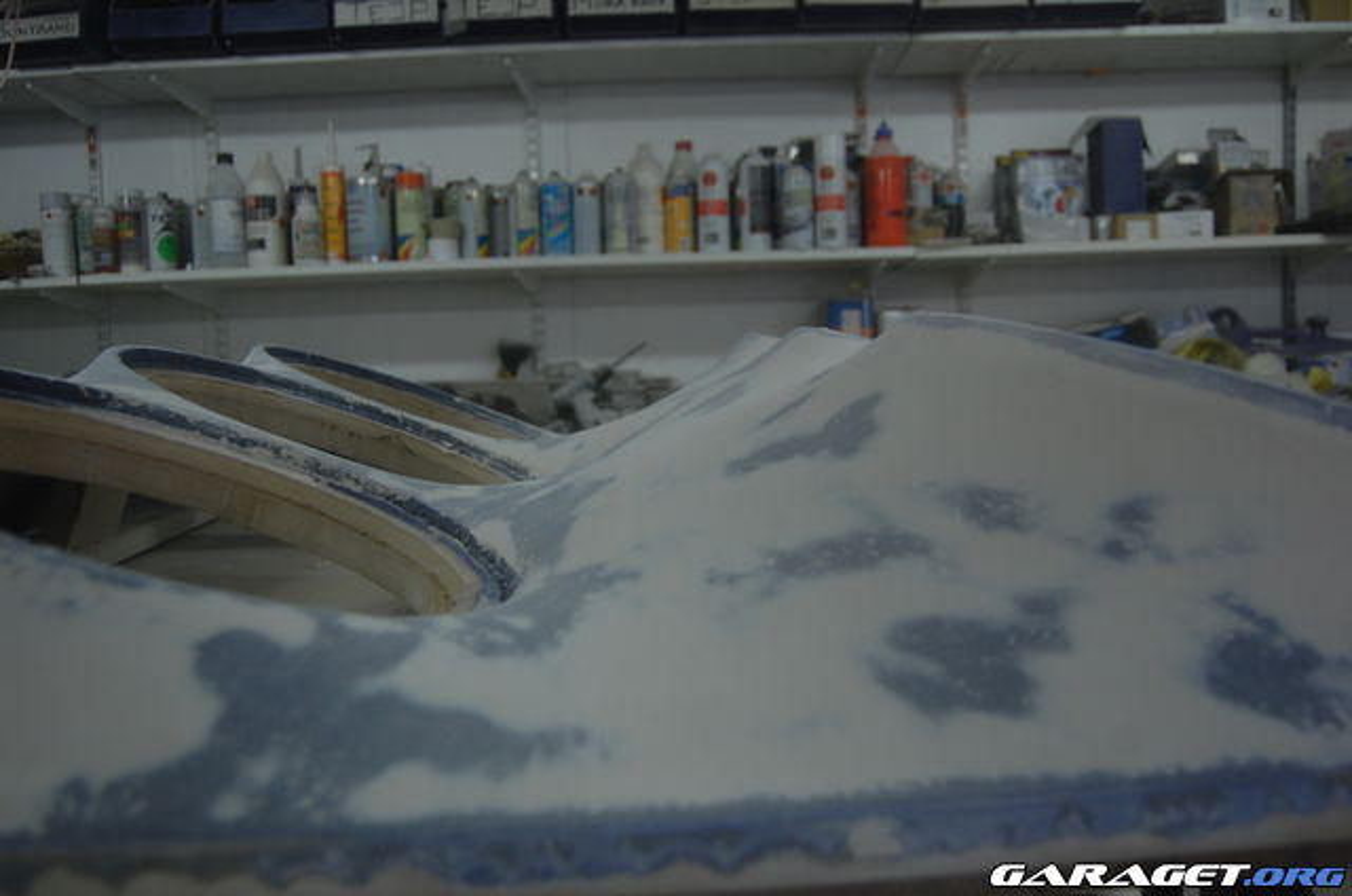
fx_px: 1124
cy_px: 448
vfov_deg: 43.4
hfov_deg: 62.0
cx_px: 676
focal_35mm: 30
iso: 450
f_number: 3.8
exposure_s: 1/30
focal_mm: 20
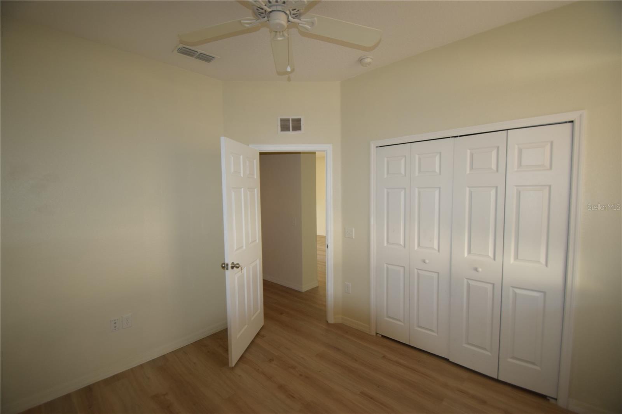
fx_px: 259
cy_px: 207
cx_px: 311
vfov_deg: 77.3
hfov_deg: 100.4
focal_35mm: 15
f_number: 3.5
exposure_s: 1/60
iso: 560
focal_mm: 10
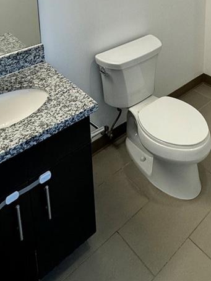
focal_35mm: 37
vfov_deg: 40.2
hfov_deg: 35.8
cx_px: 199
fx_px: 300
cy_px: -31
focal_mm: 2.22
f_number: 2.2
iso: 160
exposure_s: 1/120
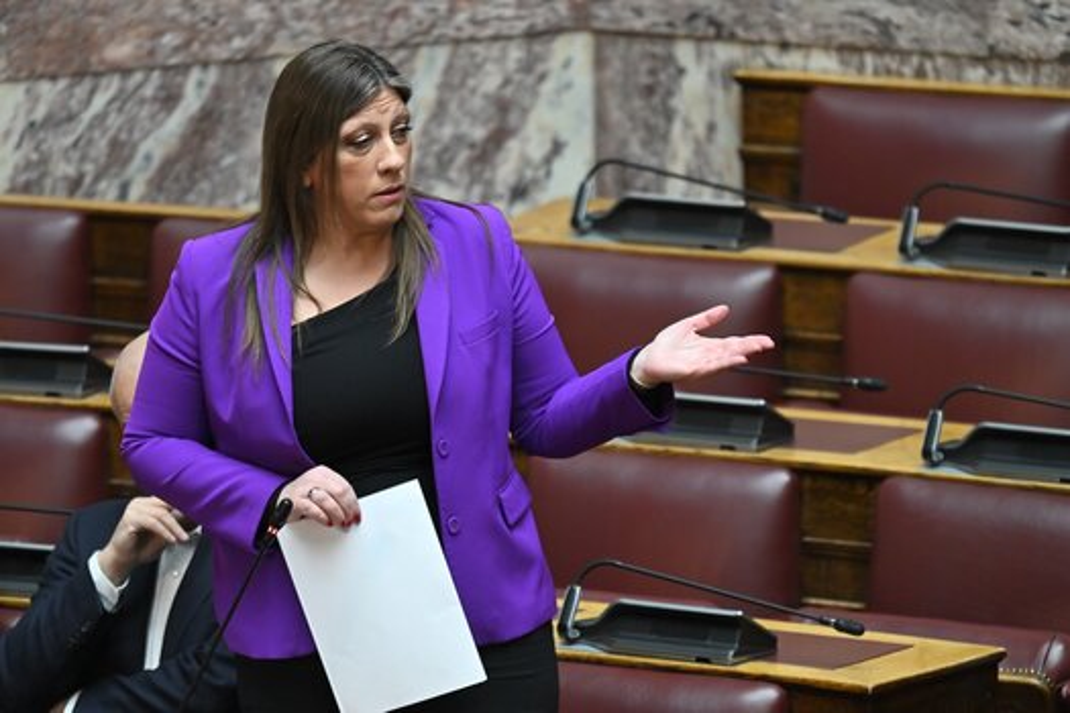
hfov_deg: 3.9
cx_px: 535
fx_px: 15752
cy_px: 356
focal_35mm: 530
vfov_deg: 2.6
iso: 4000
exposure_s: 1/250
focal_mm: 530
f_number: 6.3
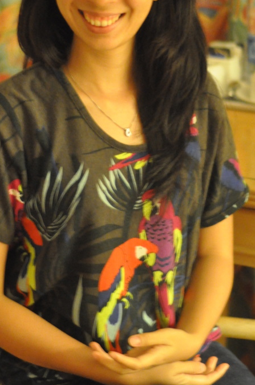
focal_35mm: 114
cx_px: 93
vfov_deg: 17.9
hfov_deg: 12.0
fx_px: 1216
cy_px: 100
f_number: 2
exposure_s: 1/15
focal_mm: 50
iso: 3200
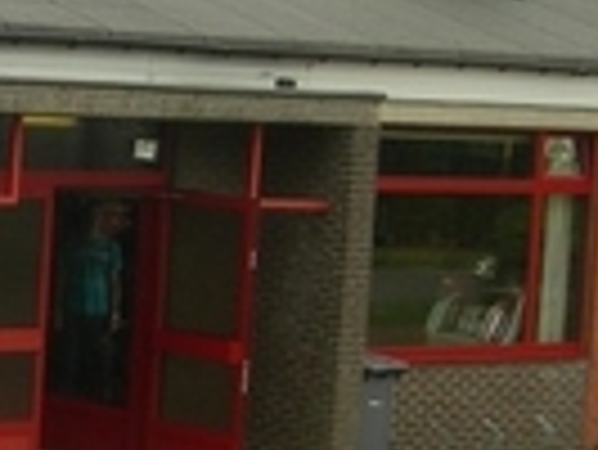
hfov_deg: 11.2
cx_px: -207
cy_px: 360
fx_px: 2957
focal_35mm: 171
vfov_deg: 8.7
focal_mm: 7.8
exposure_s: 1/107
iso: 50
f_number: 4.8
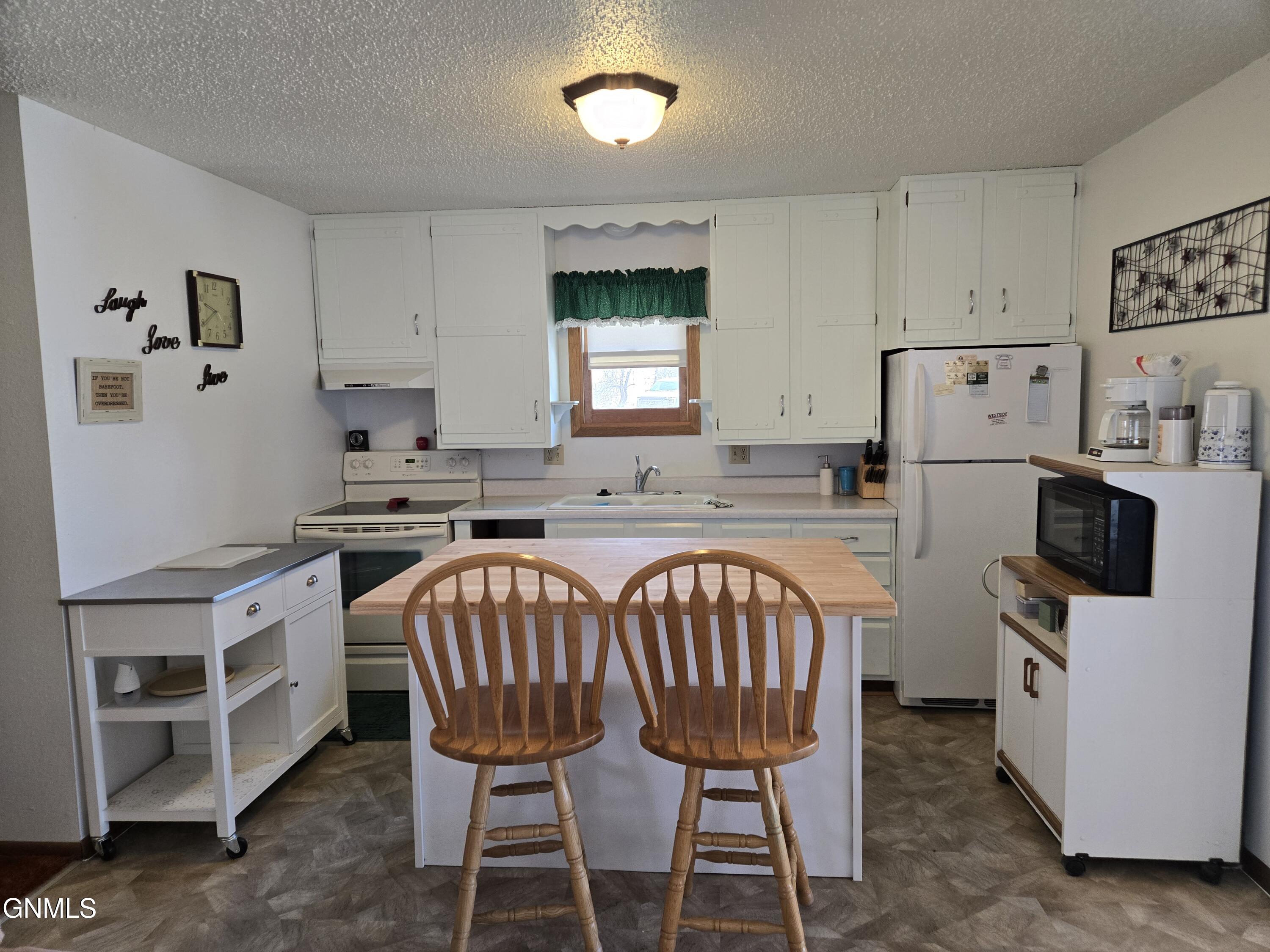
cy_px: 476
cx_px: 635
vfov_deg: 58.9
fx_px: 844
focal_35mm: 23
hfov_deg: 73.9
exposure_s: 1/120
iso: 160
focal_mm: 5.4
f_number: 1.8
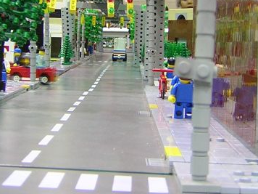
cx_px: 123
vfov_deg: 17.9
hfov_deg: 24.1
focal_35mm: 81
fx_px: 604
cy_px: 17
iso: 100
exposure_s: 1/4.2
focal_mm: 4.7
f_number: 2.6
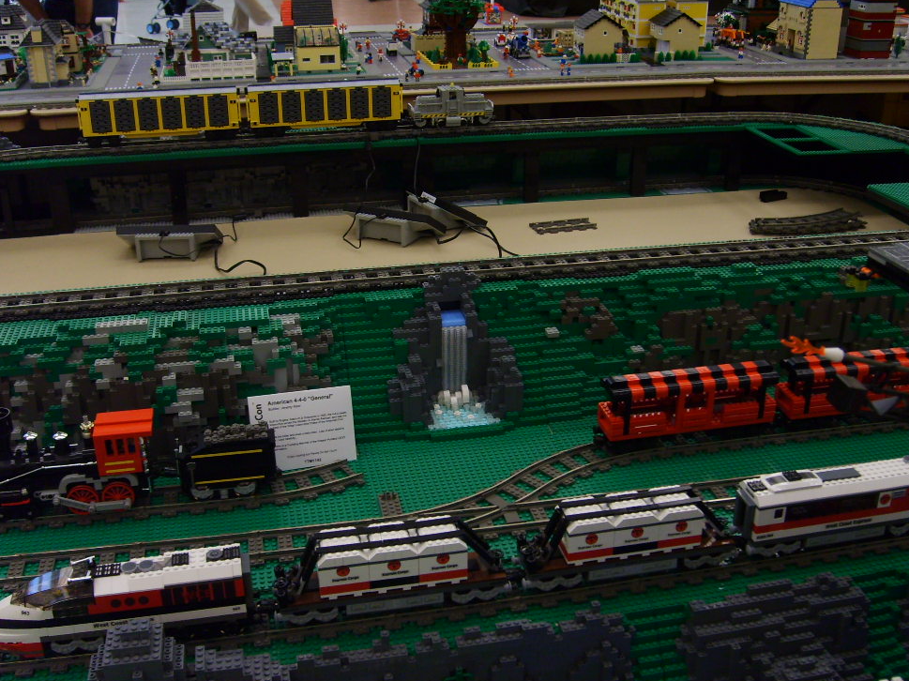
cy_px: 357
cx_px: 450
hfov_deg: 50.2
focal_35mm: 37
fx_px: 971
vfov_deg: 38.6
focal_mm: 5.8
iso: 100
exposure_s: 1/30
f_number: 2.8
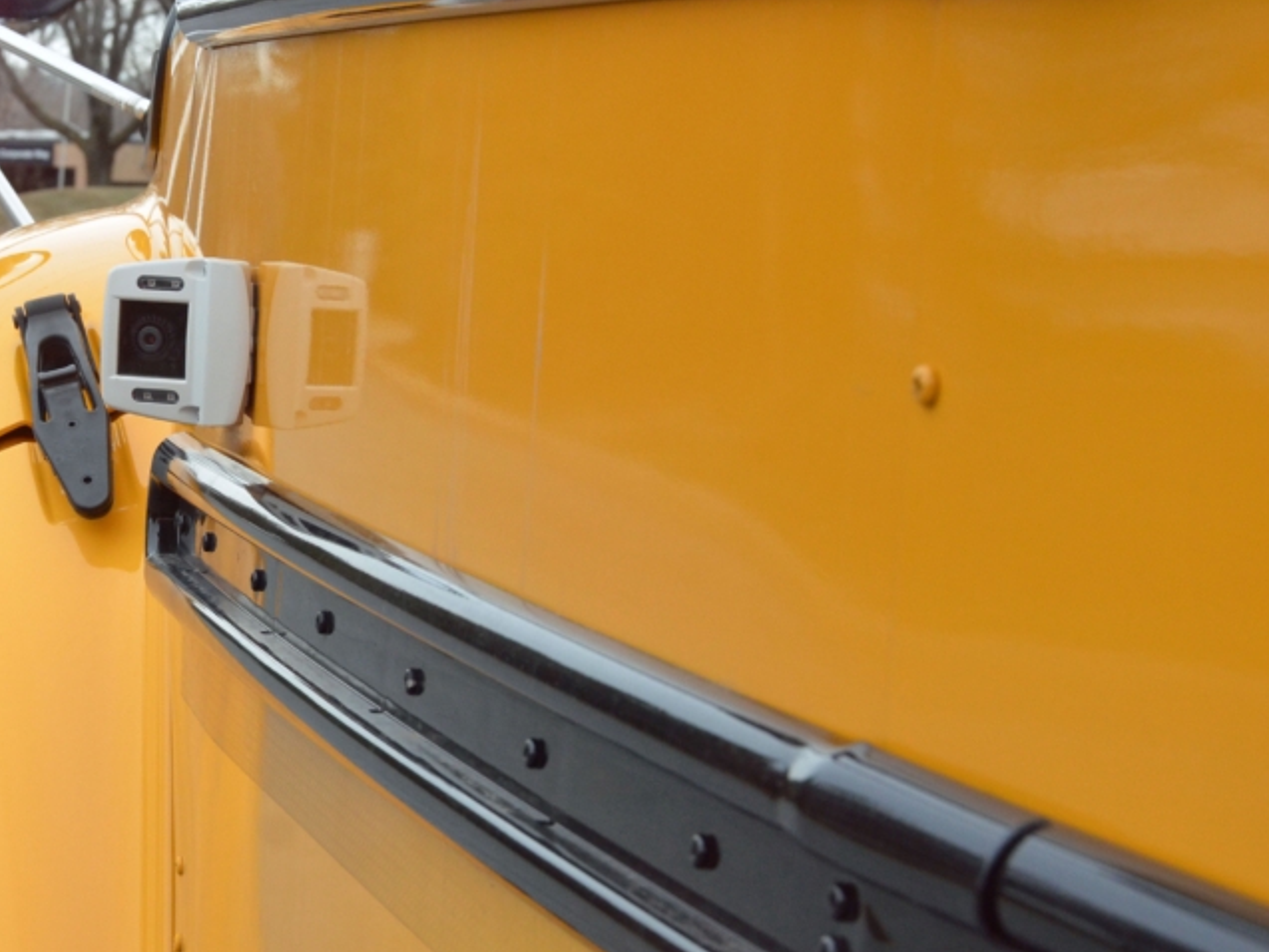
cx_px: 159
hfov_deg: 18.8
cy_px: 272
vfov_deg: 14.3
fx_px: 3777
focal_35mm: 103
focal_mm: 38
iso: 800
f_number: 10
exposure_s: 1/400
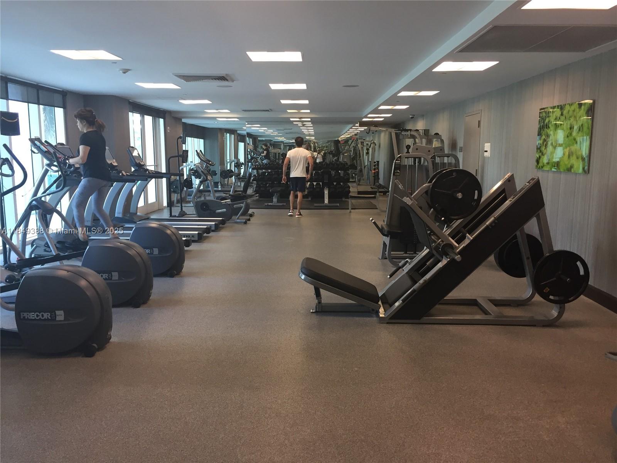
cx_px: 308
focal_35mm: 29
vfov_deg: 48.2
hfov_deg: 61.7
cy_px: 232
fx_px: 517
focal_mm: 4.15
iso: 80
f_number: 2.2
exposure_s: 1/30
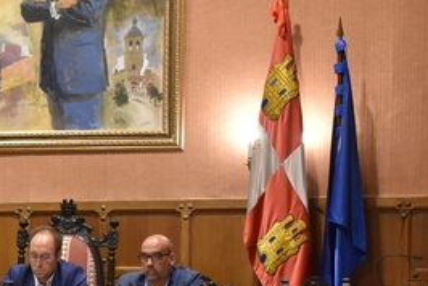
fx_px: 1389
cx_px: -105
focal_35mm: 117
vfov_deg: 11.4
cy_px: 381
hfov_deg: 16.7
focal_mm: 23
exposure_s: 1/60
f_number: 3.8
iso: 1250
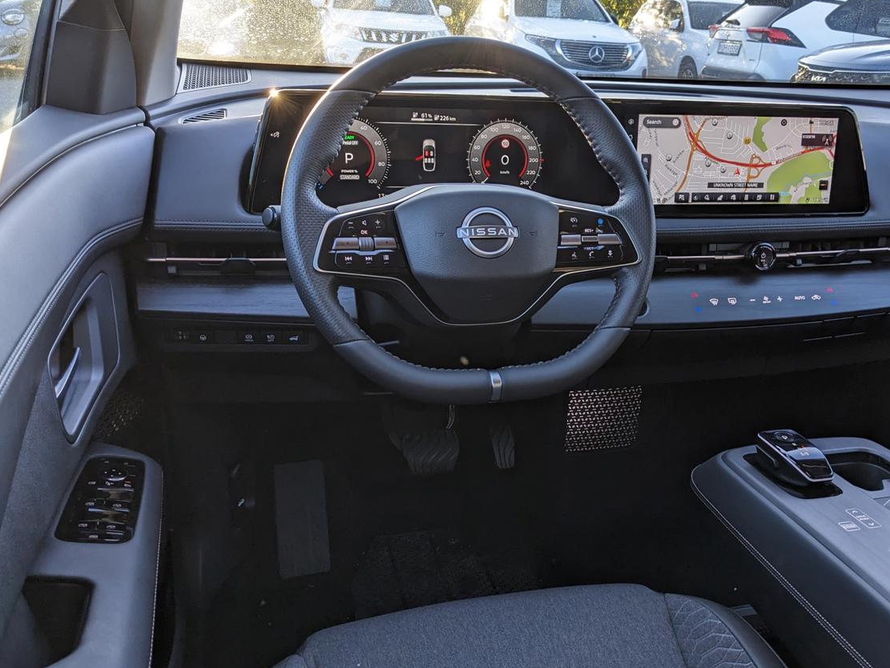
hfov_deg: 55.0
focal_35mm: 33
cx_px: 533
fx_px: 849
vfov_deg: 42.9
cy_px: 320
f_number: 1.73
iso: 45
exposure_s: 1/124
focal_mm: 4.38
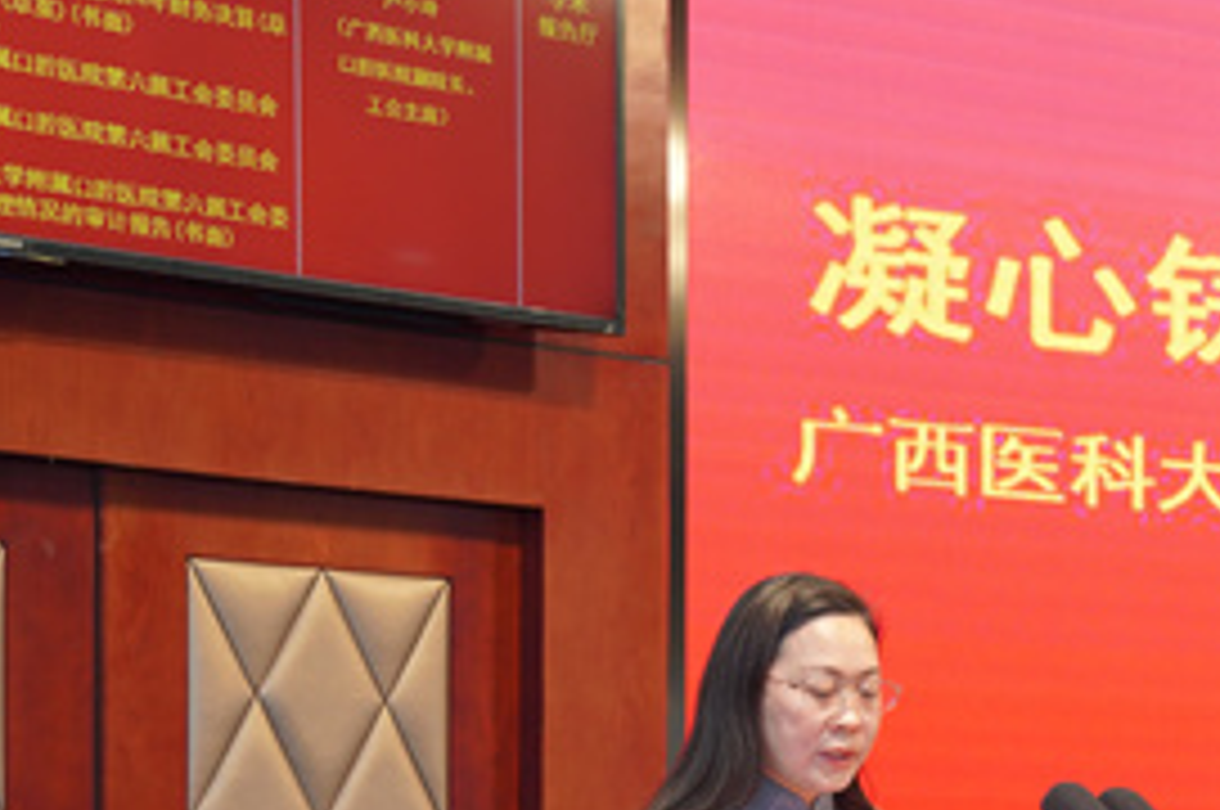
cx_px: 1279
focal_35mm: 106
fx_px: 3588
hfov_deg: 18.7
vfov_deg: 12.5
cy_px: 1008
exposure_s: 1/100
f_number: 3.2
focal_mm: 41
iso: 500
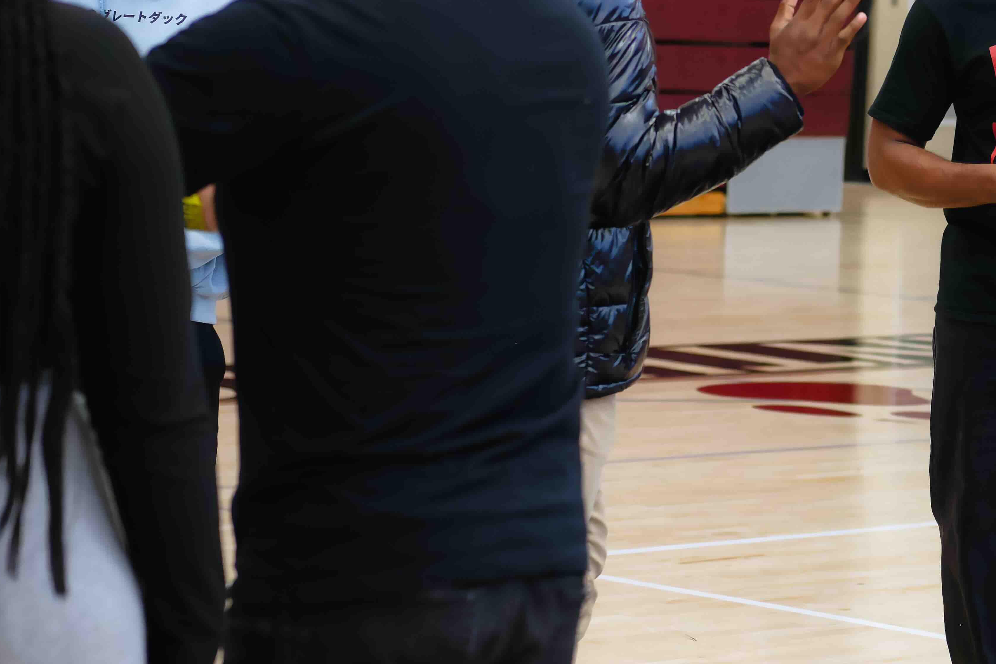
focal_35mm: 171
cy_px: 320
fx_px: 4730
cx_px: 1010
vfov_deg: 8.0
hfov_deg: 11.9
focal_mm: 70
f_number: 4
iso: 4000
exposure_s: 1/250
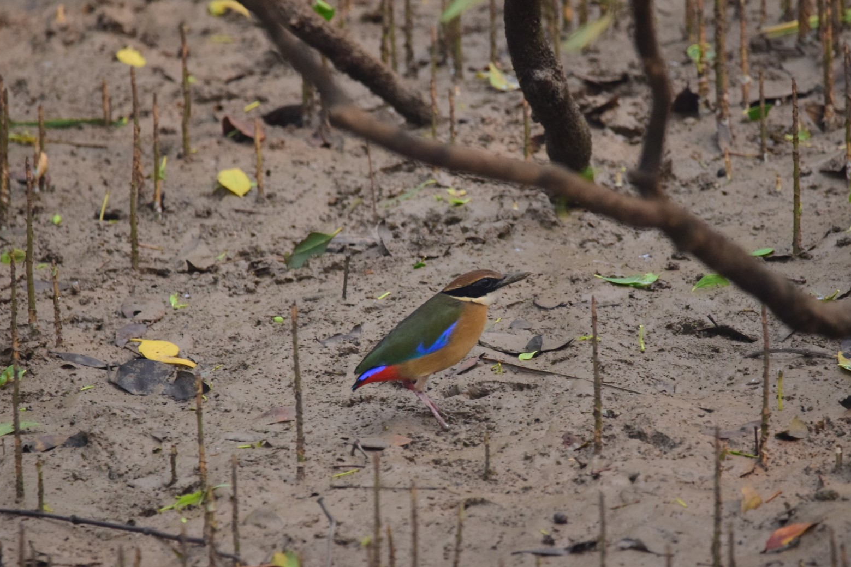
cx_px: 434
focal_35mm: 935
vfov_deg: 1.5
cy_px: 274
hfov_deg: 2.2
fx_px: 22105
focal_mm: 600
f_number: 6.3
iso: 2500
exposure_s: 1/1600
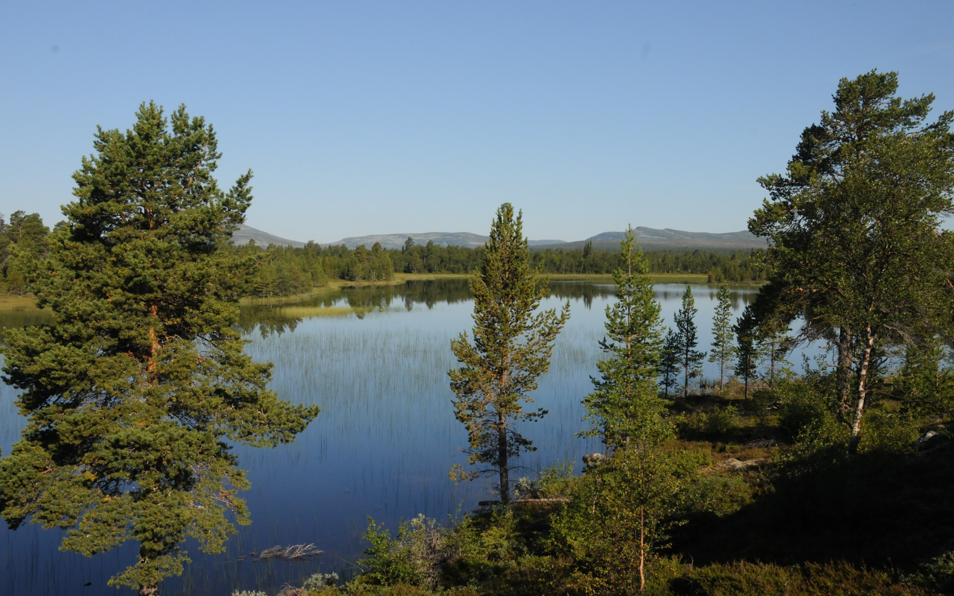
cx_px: 479
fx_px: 1040
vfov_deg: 32.0
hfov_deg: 49.3
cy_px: 285
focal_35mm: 40
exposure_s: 1/800
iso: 800
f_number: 14
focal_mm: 26
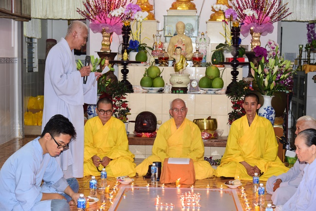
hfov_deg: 30.9
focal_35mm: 65
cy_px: 106
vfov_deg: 20.9
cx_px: 158
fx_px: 571
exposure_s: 1/80
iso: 1000
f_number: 5
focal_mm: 65
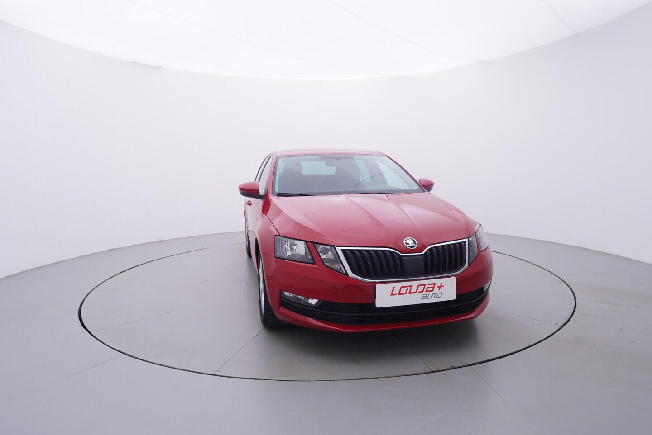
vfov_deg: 56.2
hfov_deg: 77.3
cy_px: 218
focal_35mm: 22
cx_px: 326
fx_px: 408
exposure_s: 1/80
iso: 200
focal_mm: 15
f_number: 5
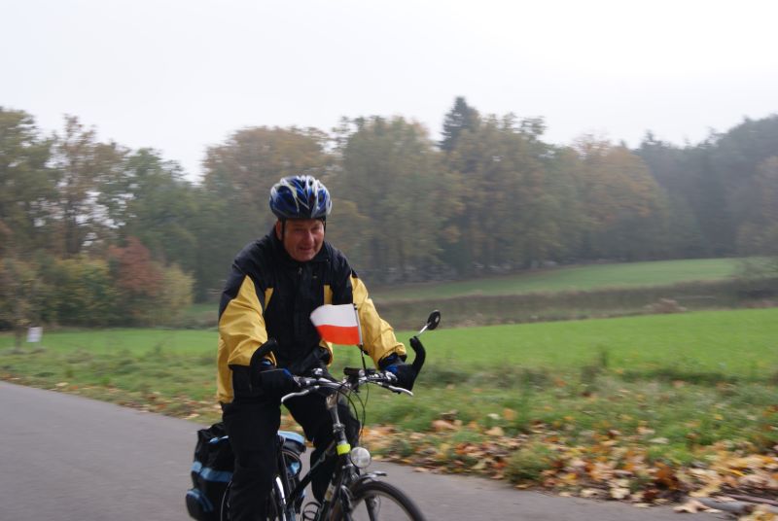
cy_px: 260
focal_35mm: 52
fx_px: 1136
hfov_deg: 37.8
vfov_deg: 25.8
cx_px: 389
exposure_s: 1/80
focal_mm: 35
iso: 100
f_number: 9
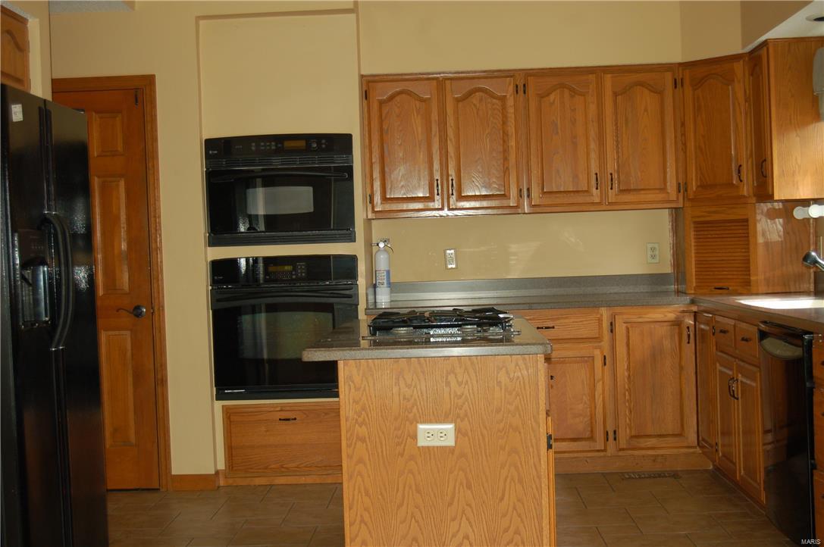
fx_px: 1200
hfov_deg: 37.9
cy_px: 274
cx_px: 412
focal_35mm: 52
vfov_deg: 25.7
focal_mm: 35
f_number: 4.8
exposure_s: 1/60
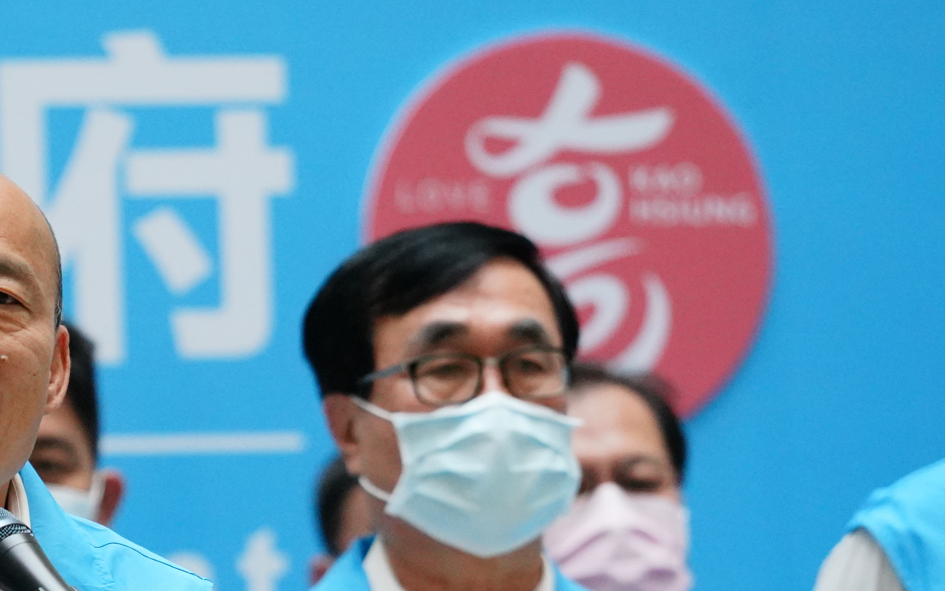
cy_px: 609
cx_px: -41
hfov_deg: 3.5
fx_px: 15607
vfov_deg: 2.2
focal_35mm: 606
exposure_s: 1/400
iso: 3200
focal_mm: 200
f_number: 4
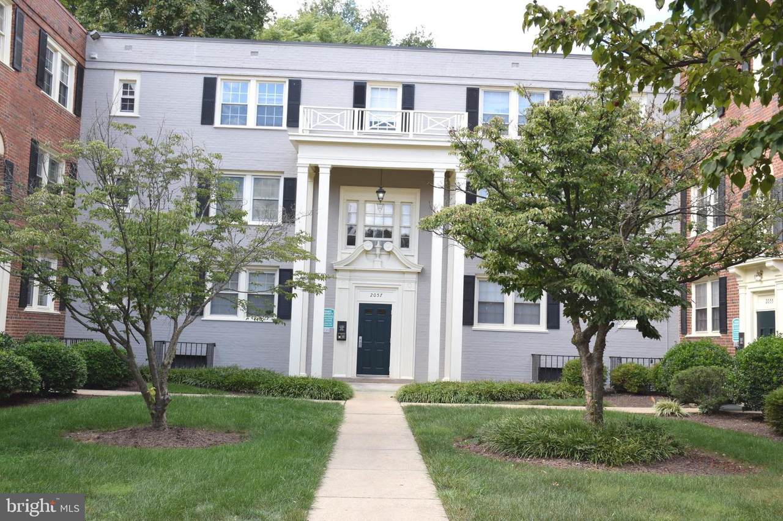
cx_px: 392
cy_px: 260
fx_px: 783
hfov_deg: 53.1
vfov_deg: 36.9
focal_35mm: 36
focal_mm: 24
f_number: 8
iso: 400
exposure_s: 1/250
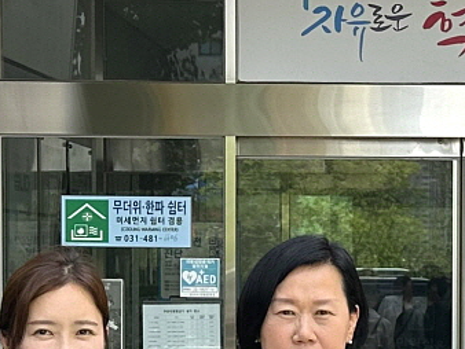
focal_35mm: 142
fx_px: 1909
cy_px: 333
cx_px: 477
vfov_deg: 10.4
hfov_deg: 13.7
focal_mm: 6.86
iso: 80
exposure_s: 1/1227
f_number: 1.78
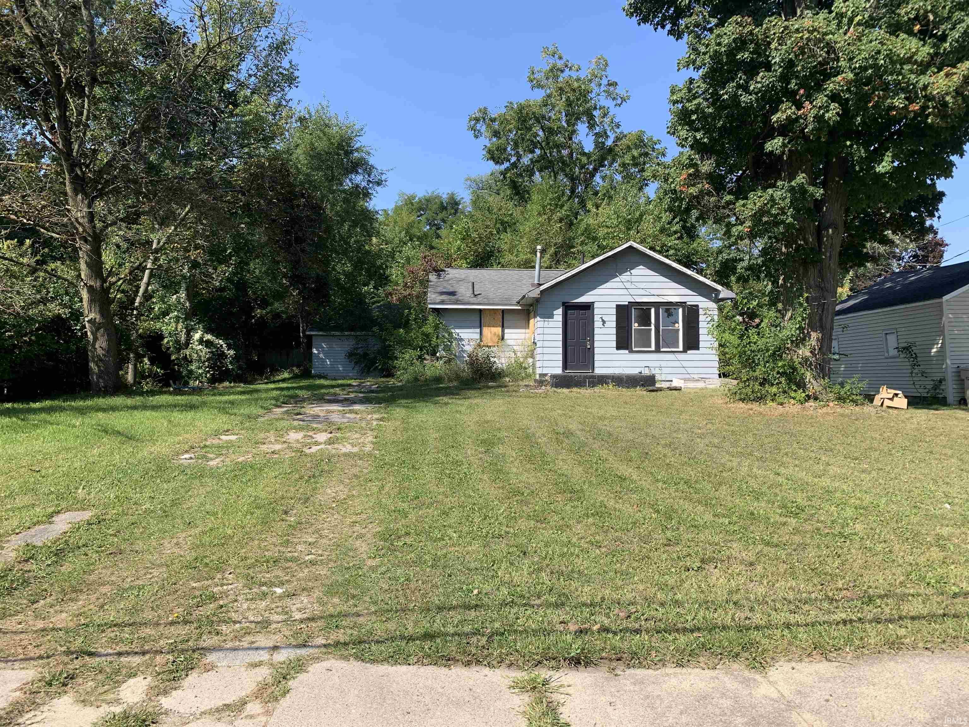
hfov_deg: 67.3
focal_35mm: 26
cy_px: 364
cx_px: 484
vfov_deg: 53.1
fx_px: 728
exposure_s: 1/1314
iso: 25
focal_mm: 4.25
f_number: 1.8
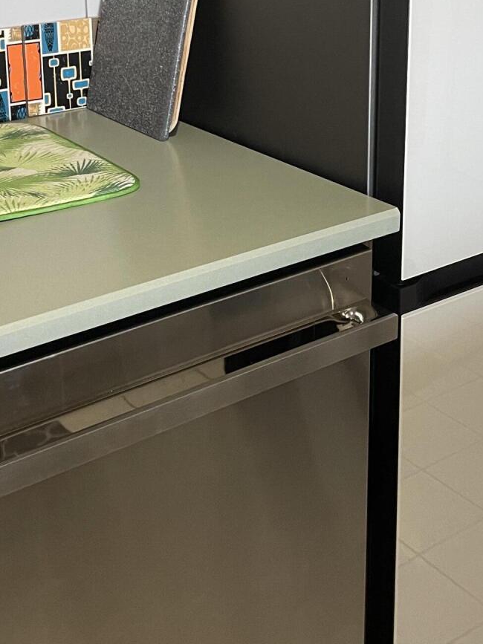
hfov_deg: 24.4
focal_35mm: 60
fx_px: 1117
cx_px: 284
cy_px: 97
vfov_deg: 31.1
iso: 125
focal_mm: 4.2
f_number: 1.6
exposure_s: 1/60
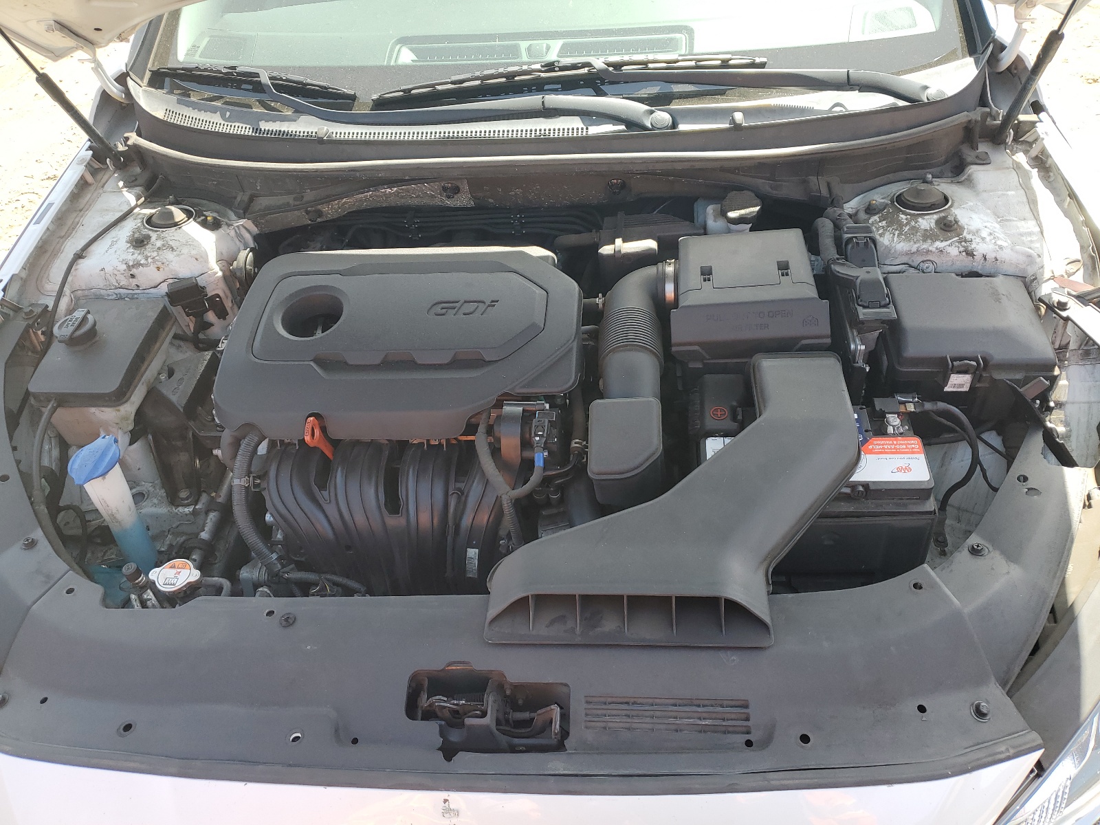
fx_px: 826
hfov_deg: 67.3
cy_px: 412
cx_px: 550
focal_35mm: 26
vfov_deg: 53.1
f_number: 1.5
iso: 50
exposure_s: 1/385
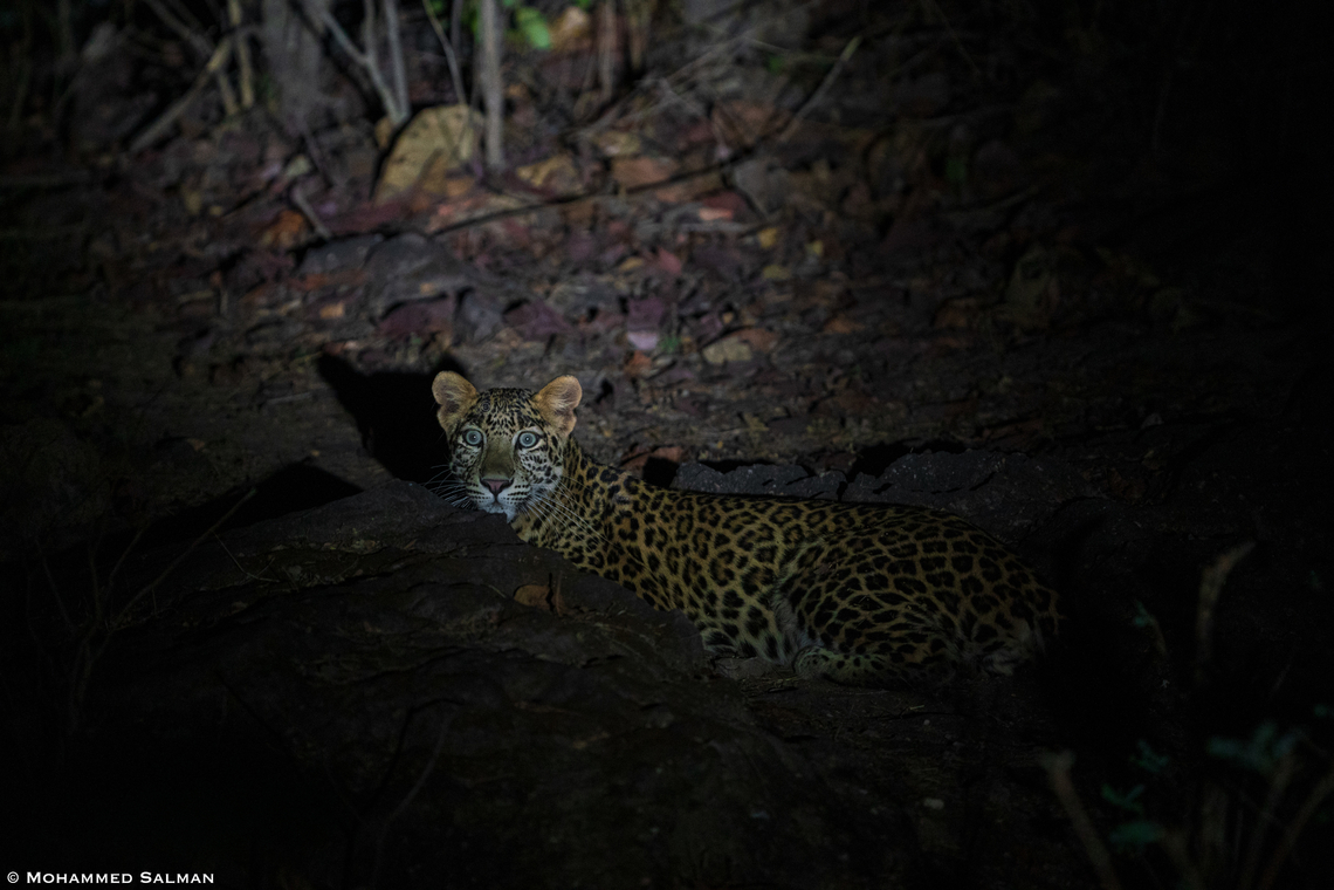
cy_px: 445
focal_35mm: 338
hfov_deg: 6.1
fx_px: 12524
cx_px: 667
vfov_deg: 4.1
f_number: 6.3
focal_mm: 338
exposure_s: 1/80
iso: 4000
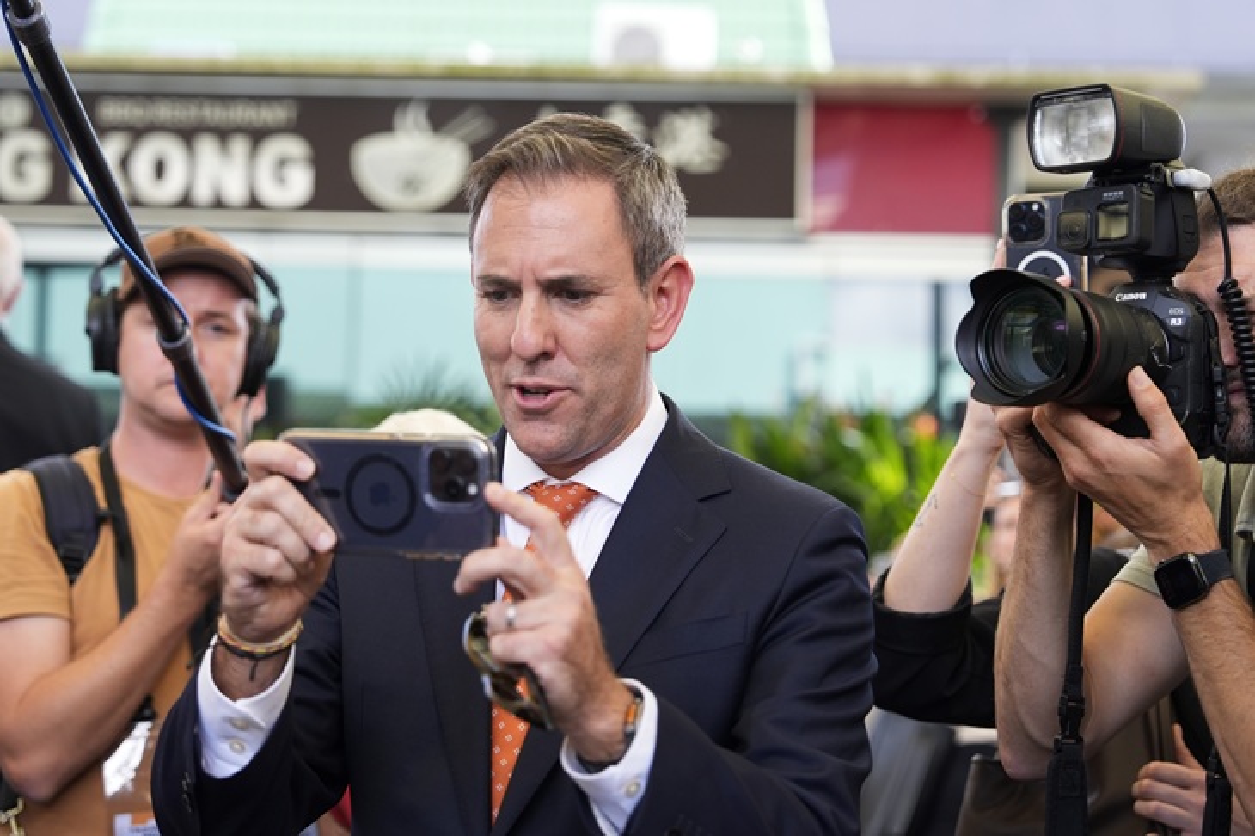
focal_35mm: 58
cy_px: 418
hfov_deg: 34.5
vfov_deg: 23.4
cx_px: 628
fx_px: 2021
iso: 500
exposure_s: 1/500
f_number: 2.8
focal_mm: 58
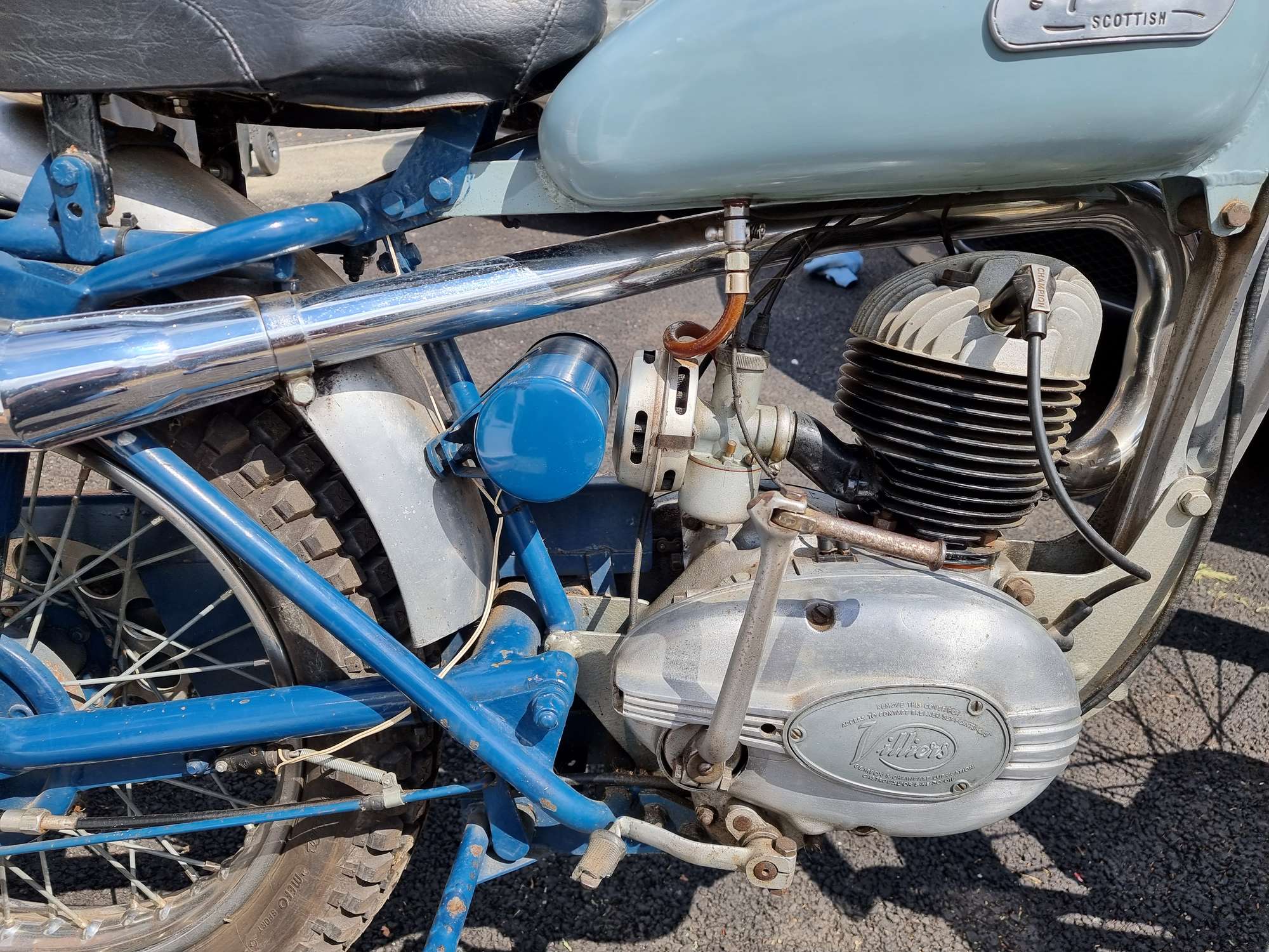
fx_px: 880
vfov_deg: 56.8
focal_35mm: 24
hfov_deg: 71.6
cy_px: 476
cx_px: 634
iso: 50
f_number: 1.8
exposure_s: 1/704
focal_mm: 6.7
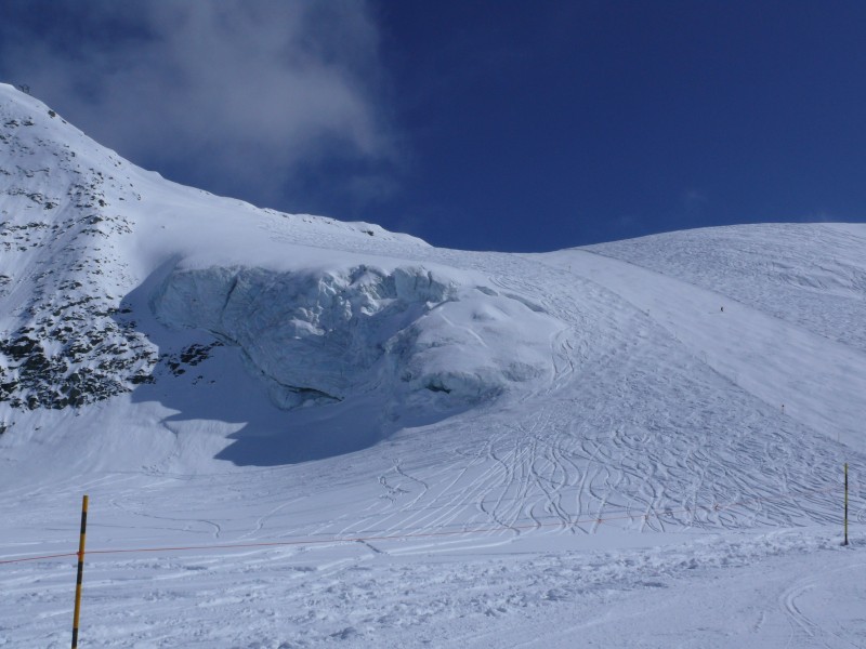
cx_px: 433
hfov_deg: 50.1
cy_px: 324
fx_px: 926
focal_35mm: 37
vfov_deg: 38.7
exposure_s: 1/1000
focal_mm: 7.8
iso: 100
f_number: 9
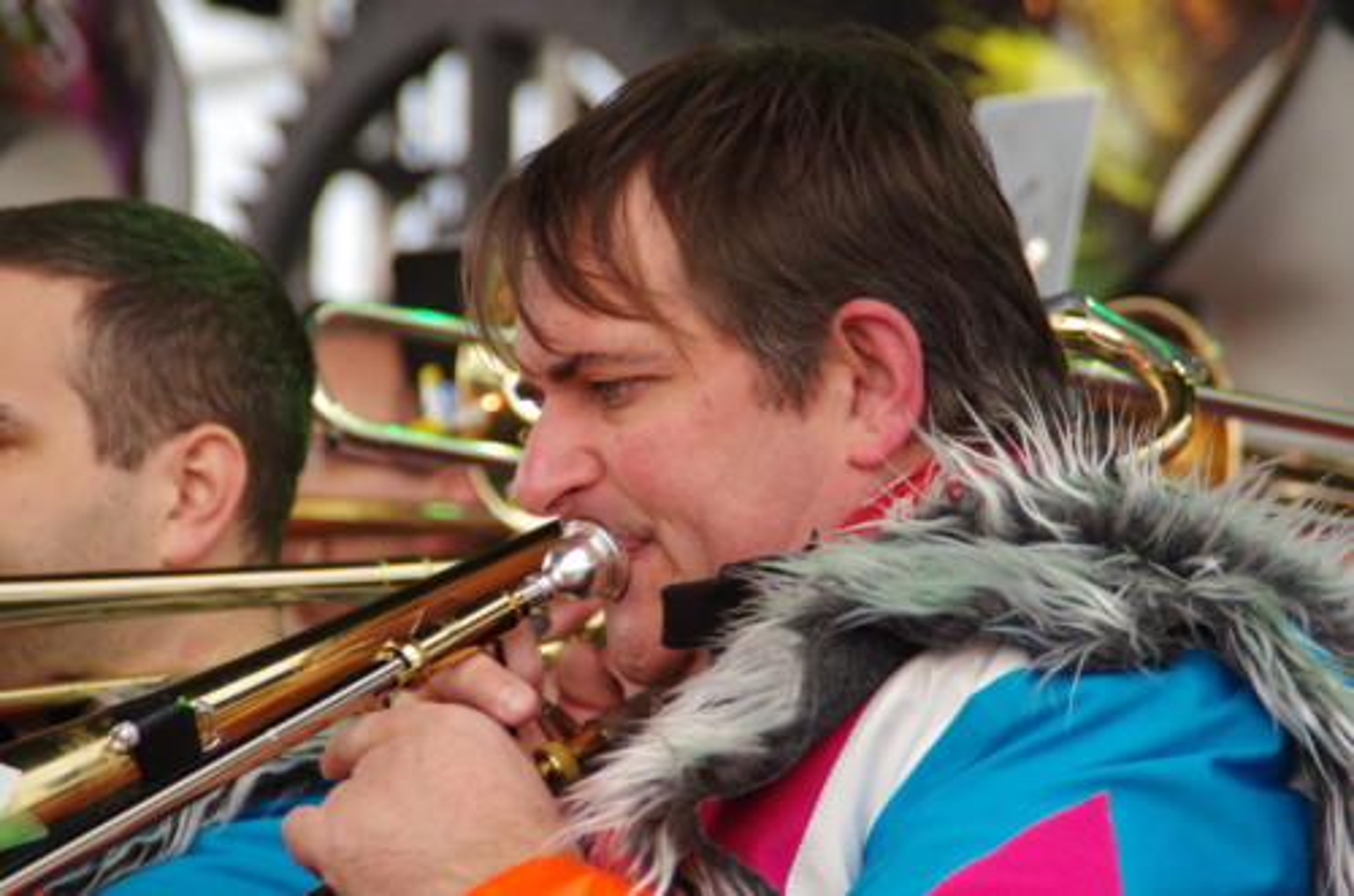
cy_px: 448
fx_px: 11258
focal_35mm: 300
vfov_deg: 4.6
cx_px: 677
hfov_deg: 6.9
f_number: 6.3
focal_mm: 200
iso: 3200
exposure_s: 1/250
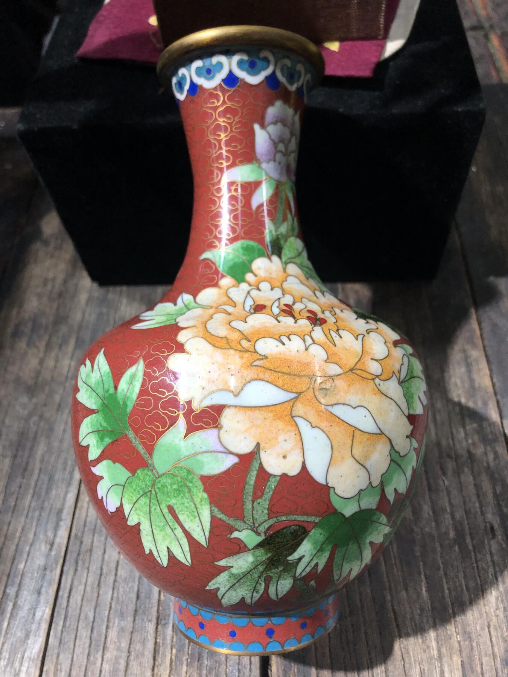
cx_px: 254
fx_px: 548
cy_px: 338
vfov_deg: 63.4
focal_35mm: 28
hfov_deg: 49.7
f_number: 1.8
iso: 40
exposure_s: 1/30
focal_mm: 3.99
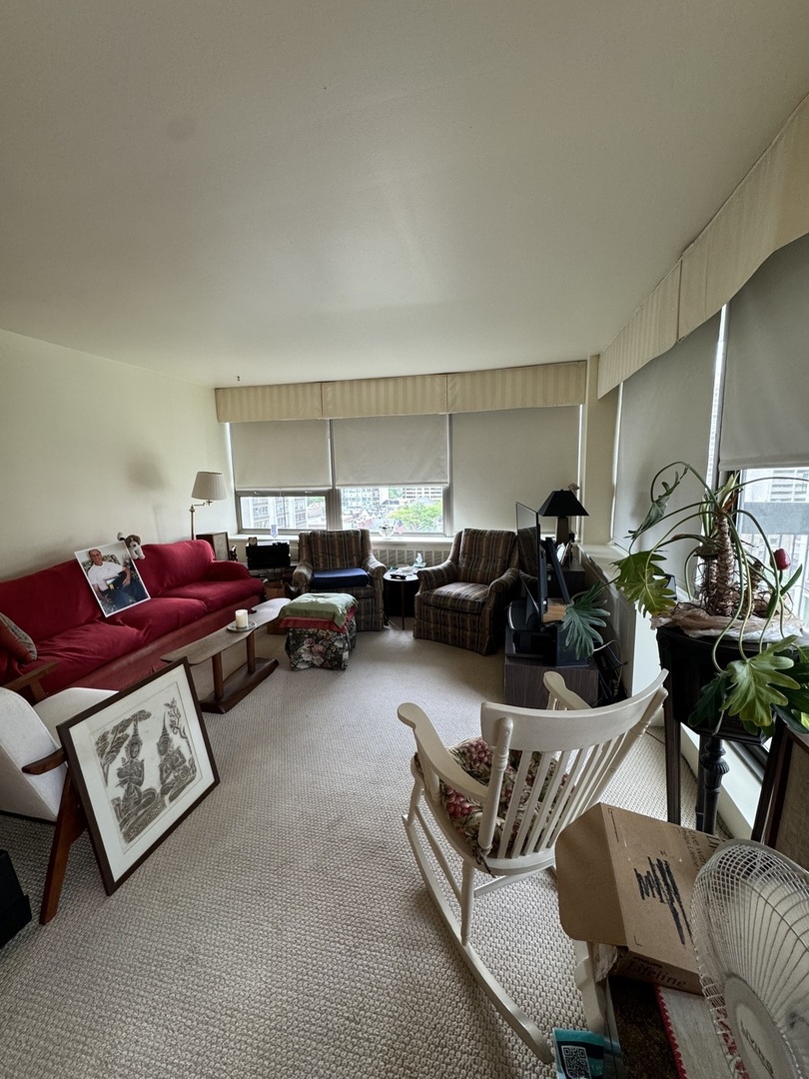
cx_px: 404
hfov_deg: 85.7
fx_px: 436
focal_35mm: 14
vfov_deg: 102.1
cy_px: 540
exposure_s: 1/60
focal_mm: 2.22
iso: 200
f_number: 2.2
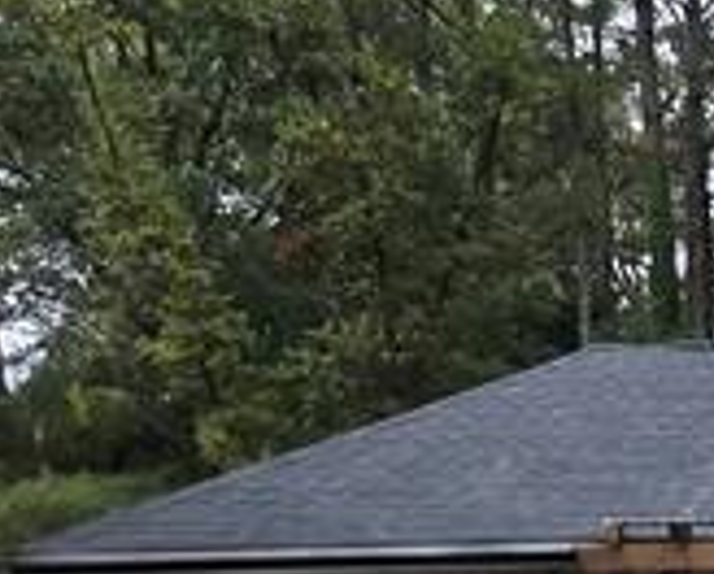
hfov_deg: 21.9
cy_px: 857
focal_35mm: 79
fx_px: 1673
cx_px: 901
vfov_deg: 17.5
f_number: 2.2
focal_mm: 2.2
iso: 50
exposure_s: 1/357
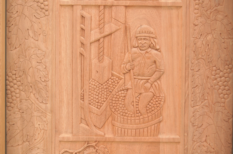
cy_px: 77
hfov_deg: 29.9
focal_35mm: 68
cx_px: 116
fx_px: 436
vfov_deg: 20.1
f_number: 7.1
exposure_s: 1/160
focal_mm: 45
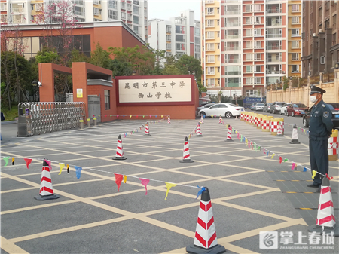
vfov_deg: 36.8
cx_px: 170
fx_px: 382
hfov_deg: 47.9
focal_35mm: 39
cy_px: 127
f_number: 1.8
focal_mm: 3.83
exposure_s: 1/100
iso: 64
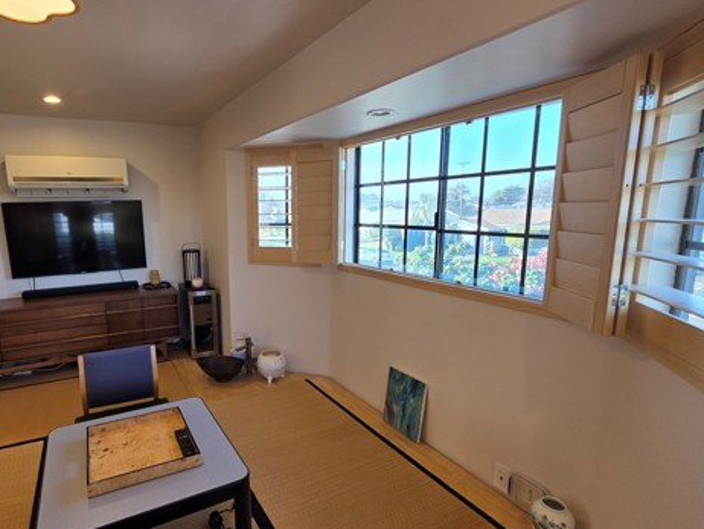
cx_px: 265
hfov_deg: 86.1
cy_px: 281
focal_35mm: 18
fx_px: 366
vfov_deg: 71.6
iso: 64
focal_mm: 2.2
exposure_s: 1/120
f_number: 1.9
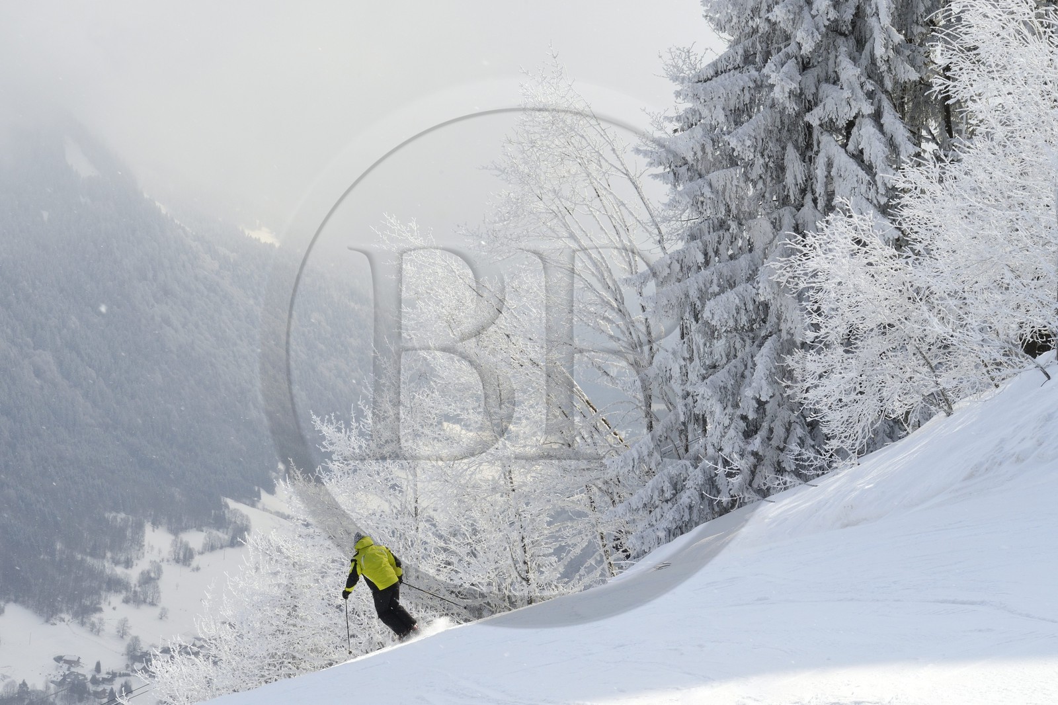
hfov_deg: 28.8
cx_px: 529
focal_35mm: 70
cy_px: 352
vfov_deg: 19.4
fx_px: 2057
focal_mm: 70
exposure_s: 1/320
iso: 400
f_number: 18
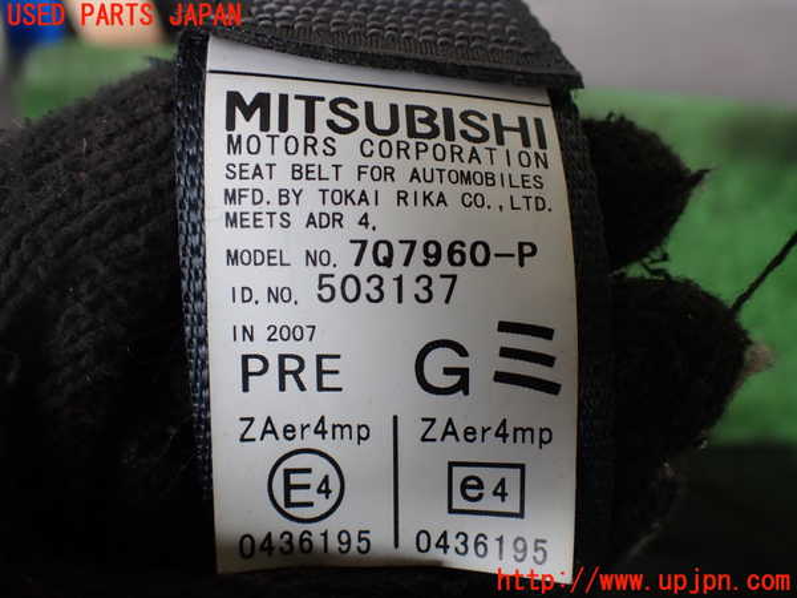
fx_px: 691
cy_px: 299
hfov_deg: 60.0
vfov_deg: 46.8
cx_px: 398
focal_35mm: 30
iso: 125
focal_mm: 5.4
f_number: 2.3
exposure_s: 1/125
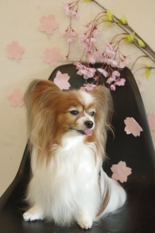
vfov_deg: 40.4
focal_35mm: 49
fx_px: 317
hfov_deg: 27.5
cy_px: 116
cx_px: 78
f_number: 4.5
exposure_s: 1/80
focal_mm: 33
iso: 800
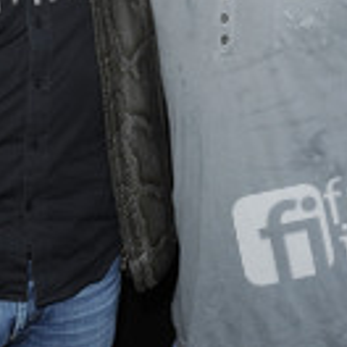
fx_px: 817
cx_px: 129
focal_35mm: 72
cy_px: 92
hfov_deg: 23.9
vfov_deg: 23.8
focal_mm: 28
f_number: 5.6
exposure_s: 1/60
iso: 800
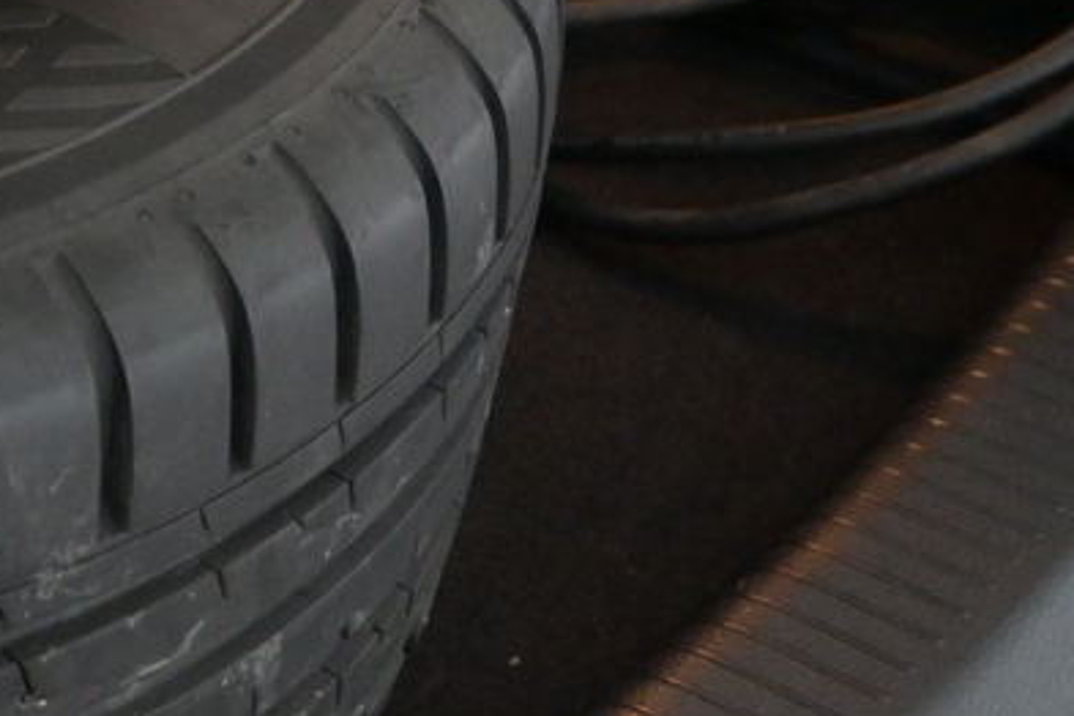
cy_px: 126
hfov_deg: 13.2
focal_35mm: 136
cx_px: -997
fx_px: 4057
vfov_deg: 10.1
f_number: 4.5
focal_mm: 22
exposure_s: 1/80
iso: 2500
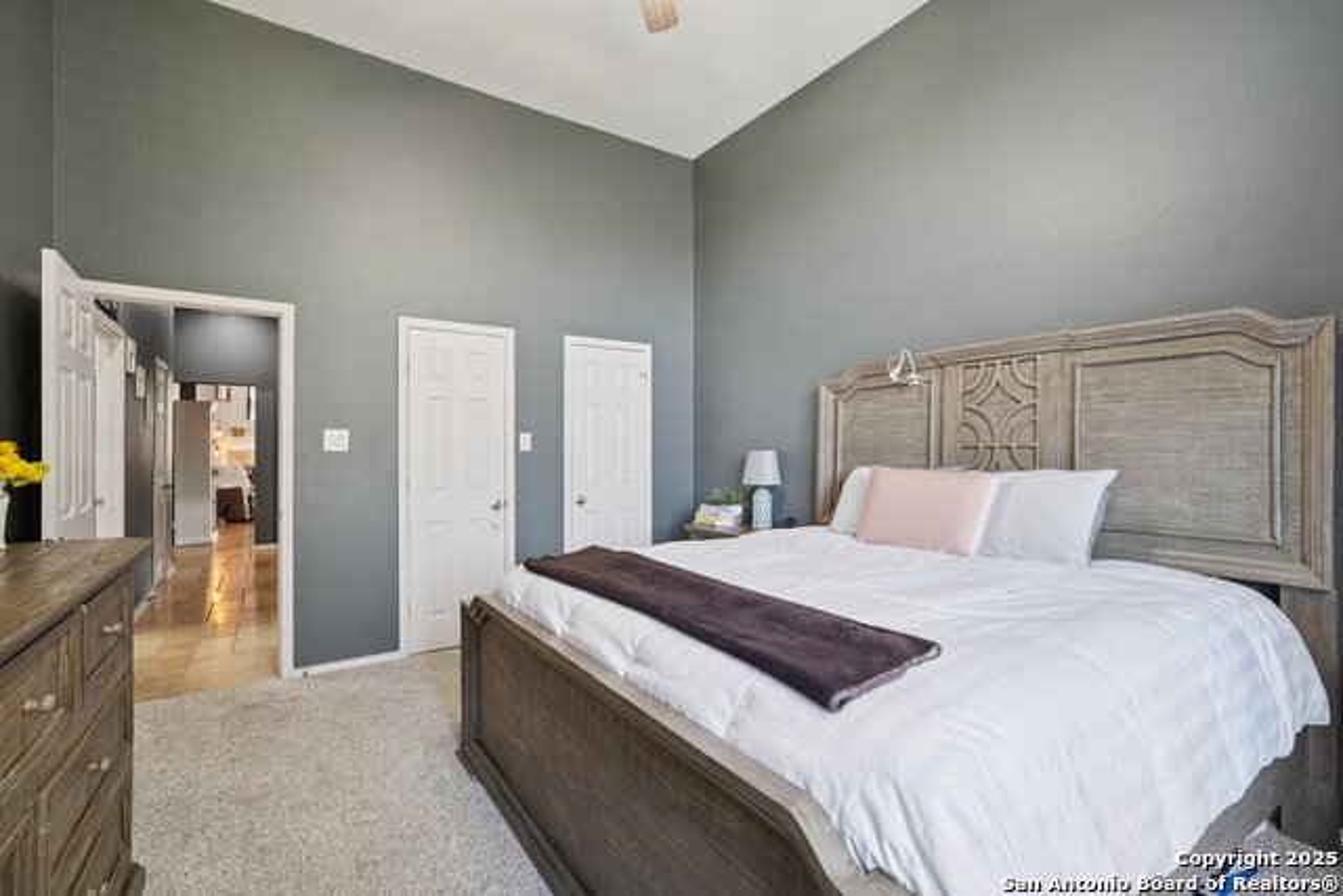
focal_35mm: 16
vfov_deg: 72.1
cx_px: 672
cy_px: 448
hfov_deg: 95.0
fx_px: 616
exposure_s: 1/13
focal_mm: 16.5
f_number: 8
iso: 400
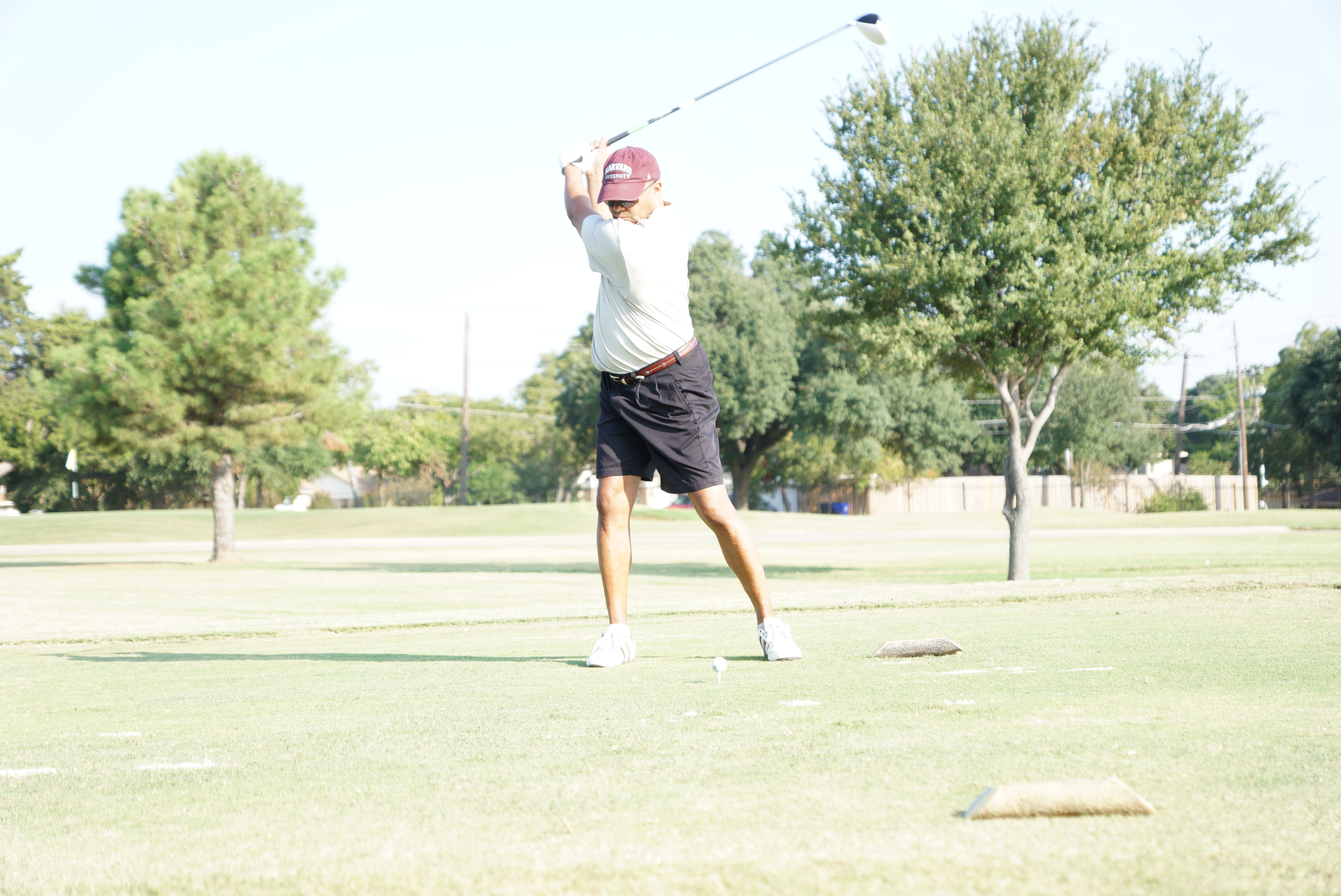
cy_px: 448
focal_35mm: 68
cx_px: 670
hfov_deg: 29.8
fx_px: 2516
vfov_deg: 20.2
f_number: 2.8
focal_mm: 45
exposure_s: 1/250
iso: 50
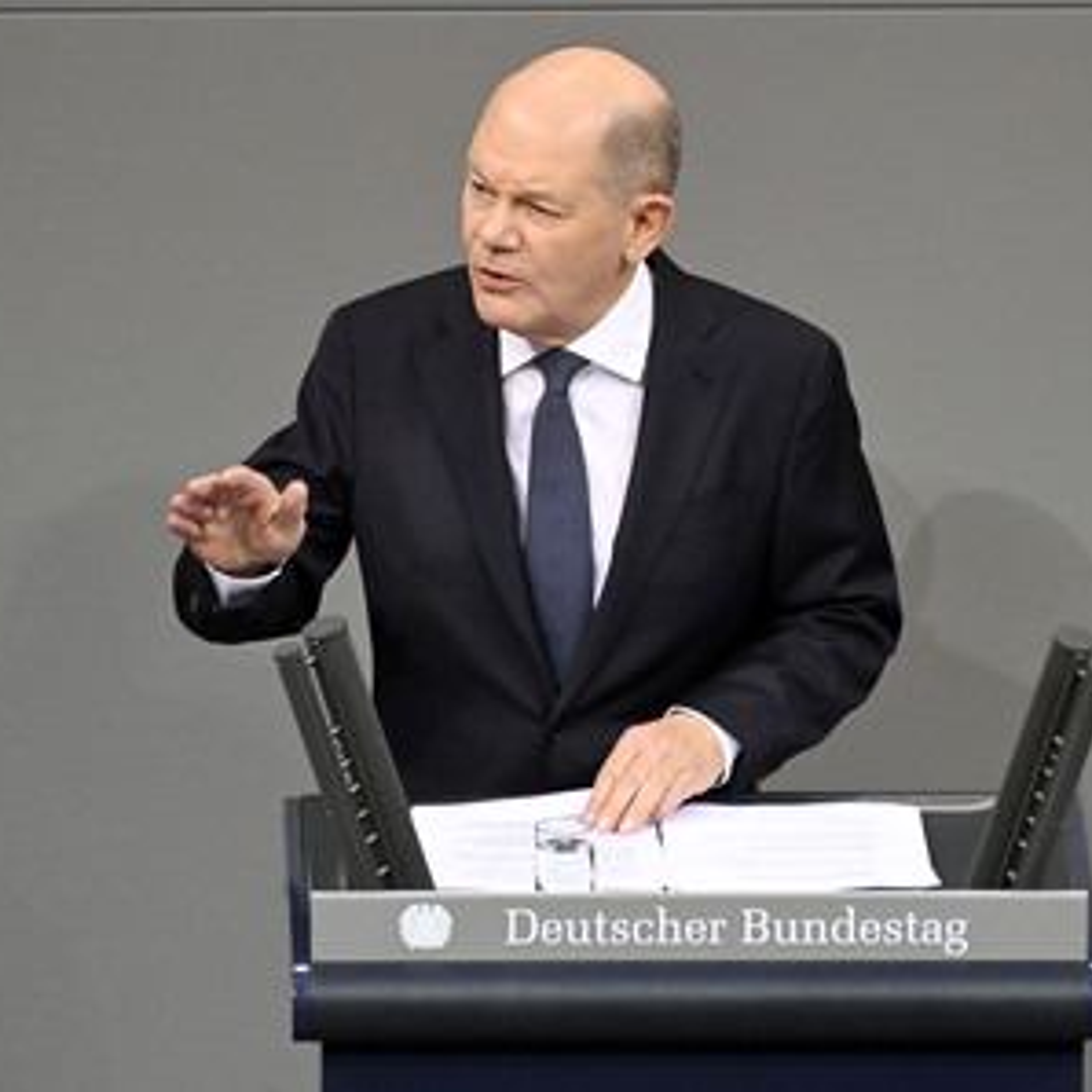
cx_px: 537
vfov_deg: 2.7
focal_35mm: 643
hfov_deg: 2.7
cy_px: 546
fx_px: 22949
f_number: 5.6
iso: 10000
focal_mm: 500
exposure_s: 1/320
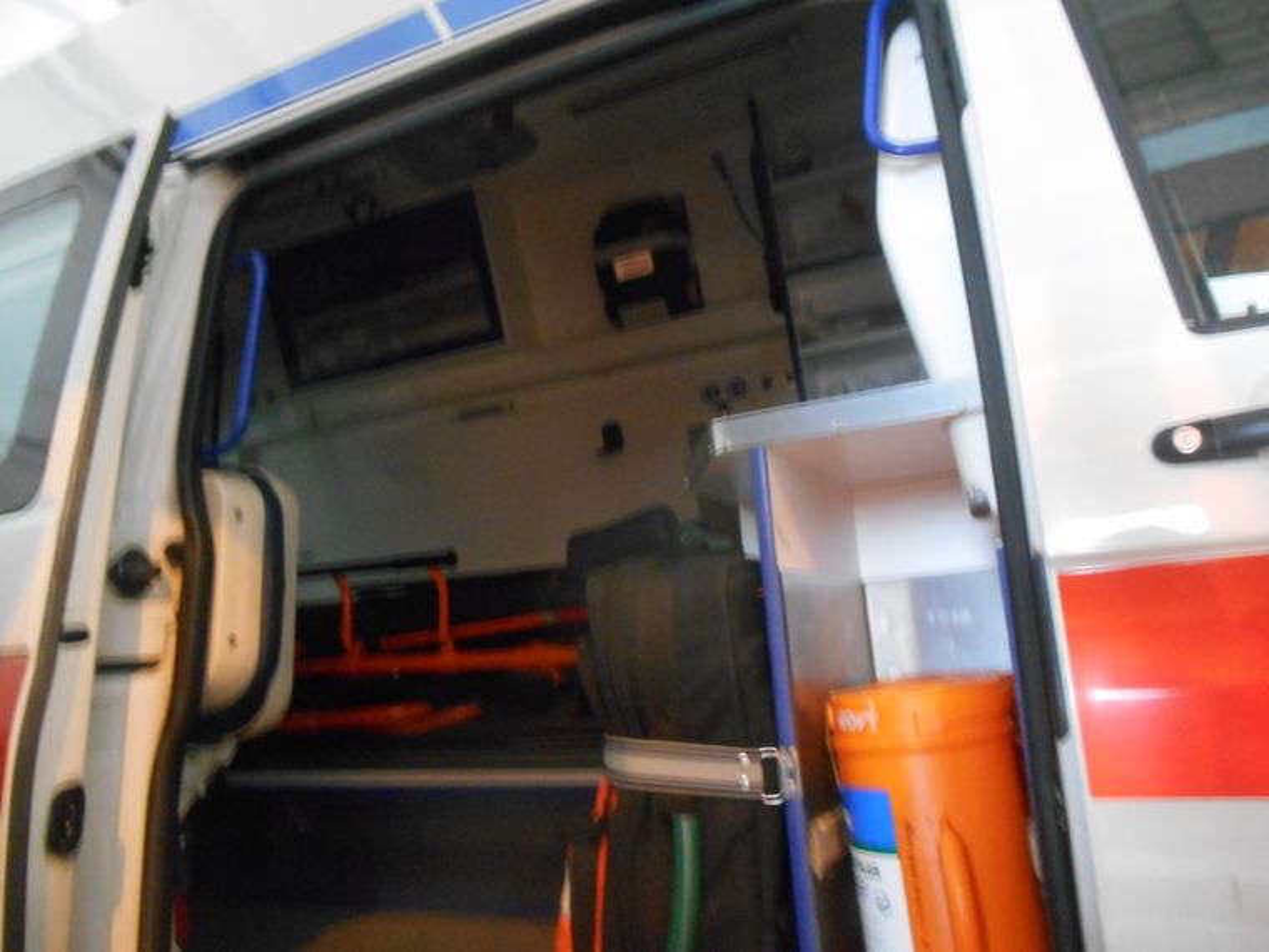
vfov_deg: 53.1
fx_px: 953
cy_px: 476
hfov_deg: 67.3
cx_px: 634
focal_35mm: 26
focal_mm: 4.7
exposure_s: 1/2.5
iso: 800
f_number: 3.4
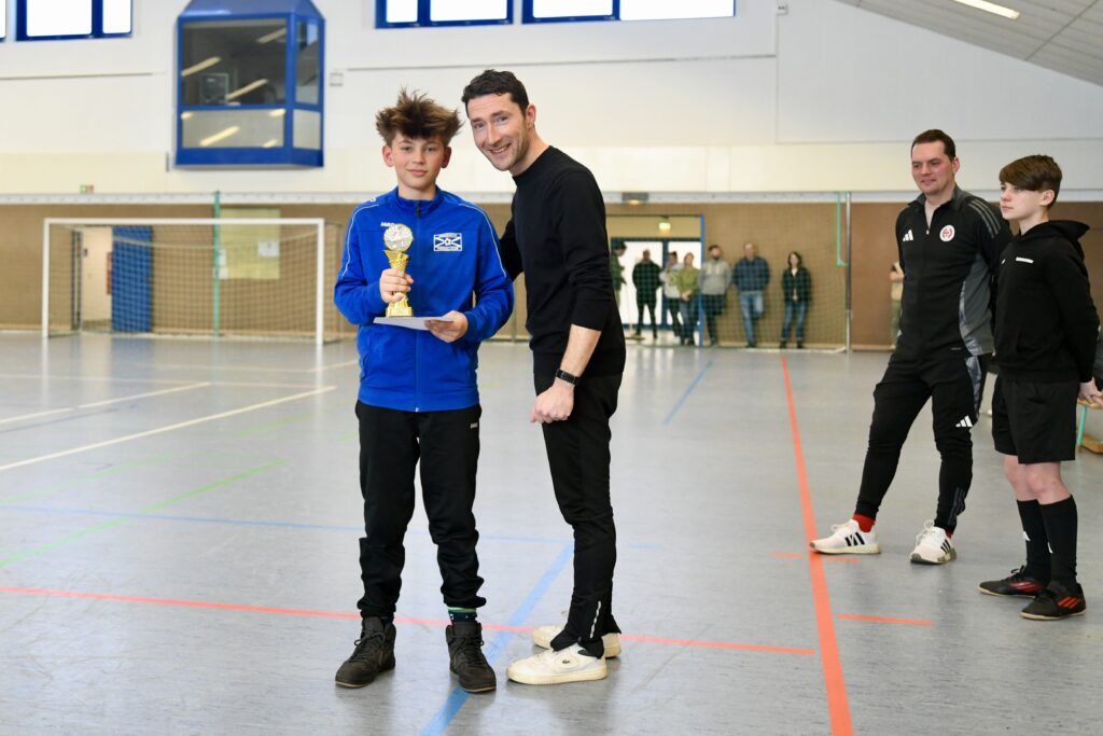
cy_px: 368
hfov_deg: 53.1
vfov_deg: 36.9
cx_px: 552
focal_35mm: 36
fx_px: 1103
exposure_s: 1/640
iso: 3600
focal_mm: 36
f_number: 2.8
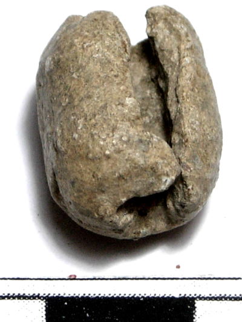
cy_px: 161
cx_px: 121
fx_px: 698
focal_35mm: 75
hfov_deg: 19.7
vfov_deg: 26.0
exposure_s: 1/171
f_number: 4.3
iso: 100
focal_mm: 15.7
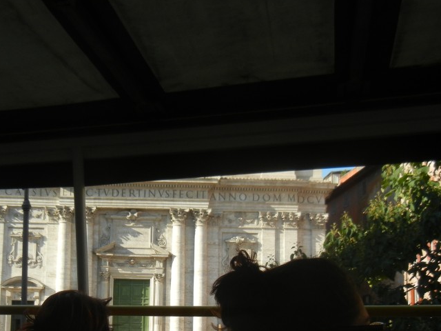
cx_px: 144
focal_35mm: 48
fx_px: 612
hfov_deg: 39.2
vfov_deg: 29.7
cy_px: 257
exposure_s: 1/767
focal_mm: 5.4
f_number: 3.5
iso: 160
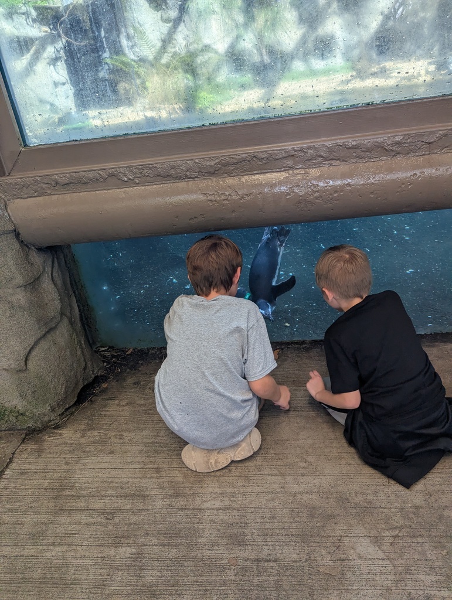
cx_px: 226
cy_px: 300
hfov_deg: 56.9
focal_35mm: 24
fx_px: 417
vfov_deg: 71.5
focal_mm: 6.81
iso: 105
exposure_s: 1/268
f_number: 1.85
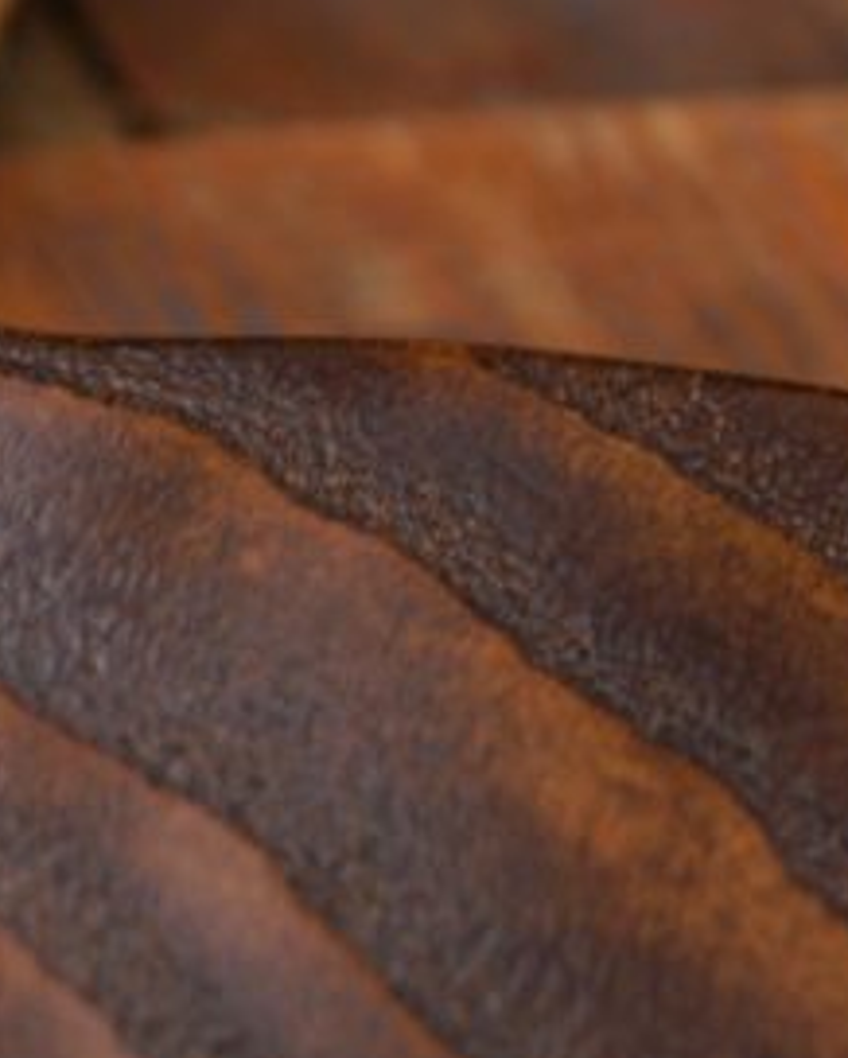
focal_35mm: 265
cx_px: -1023
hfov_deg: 5.7
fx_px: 8304
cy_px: 395
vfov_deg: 7.3
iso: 100
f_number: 5.6
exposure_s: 1/80
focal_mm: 50
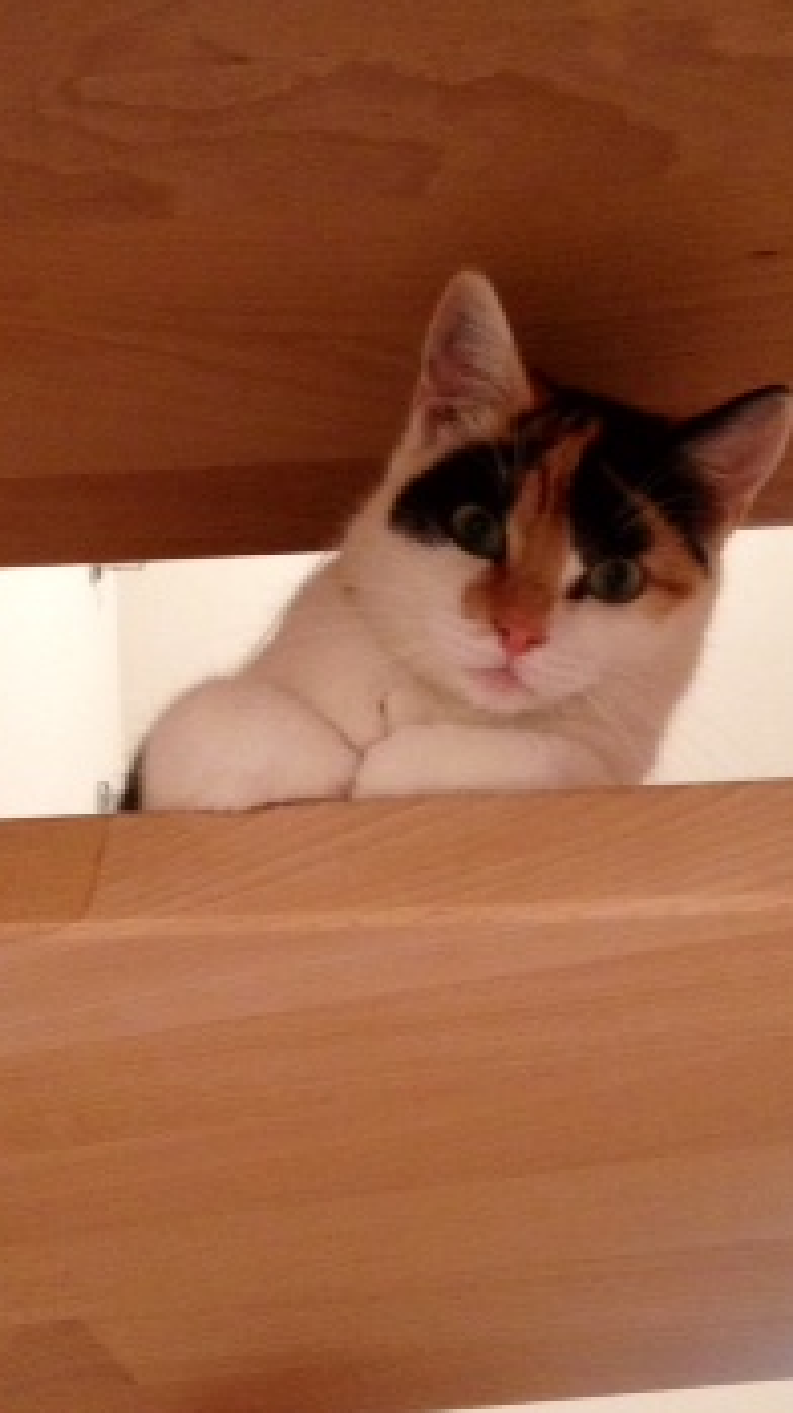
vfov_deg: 30.0
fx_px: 2620
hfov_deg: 17.2
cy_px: 891
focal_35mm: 70
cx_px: 396
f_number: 2.4
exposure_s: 1/20
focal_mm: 4.28
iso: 250
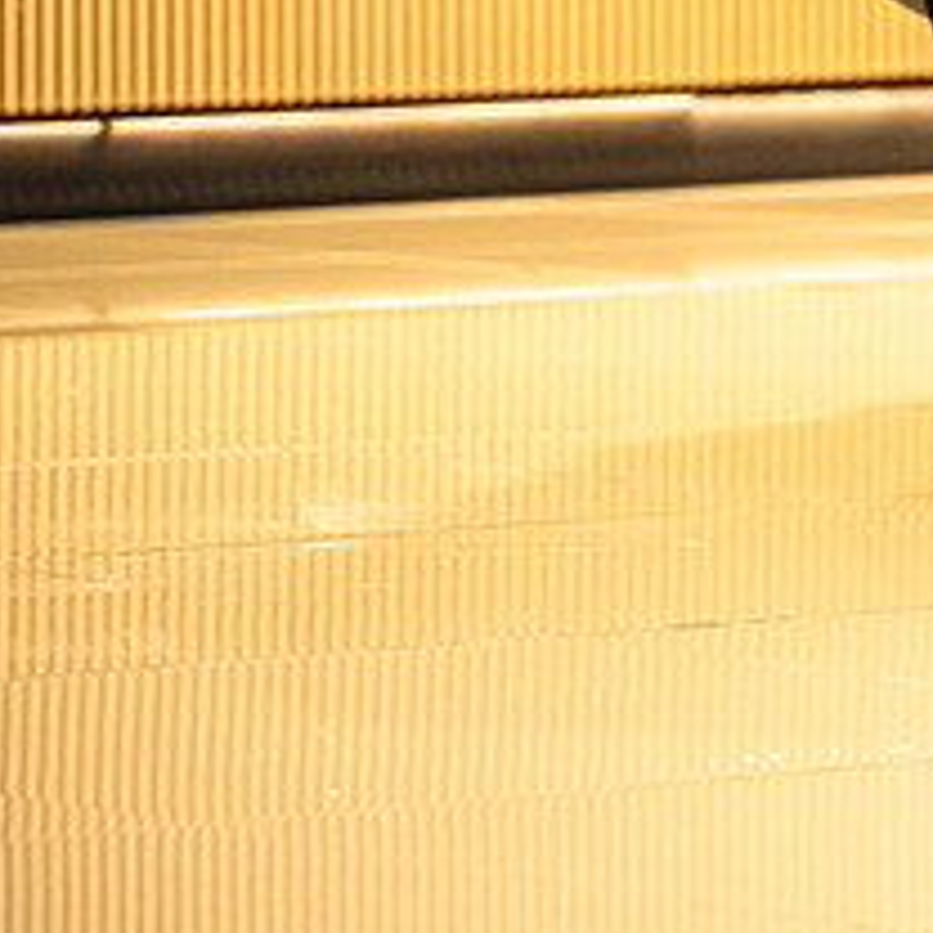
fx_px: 9575
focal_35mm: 314
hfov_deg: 5.4
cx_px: 2146
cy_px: -520
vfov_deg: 5.5
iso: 80
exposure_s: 1/100
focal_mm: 75
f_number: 2.8
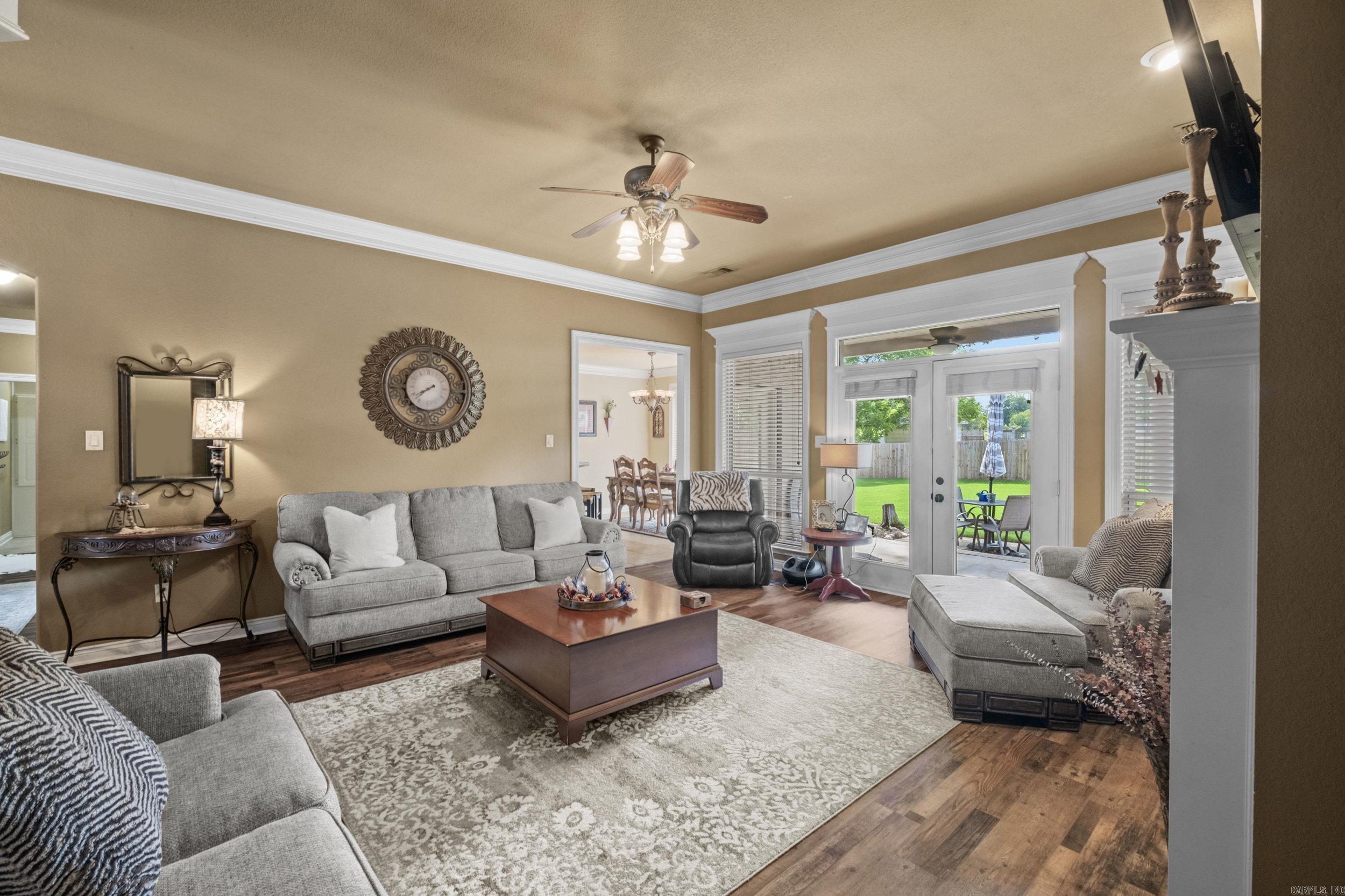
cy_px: 448
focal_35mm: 15
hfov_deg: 100.4
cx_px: 672
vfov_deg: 77.3
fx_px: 560
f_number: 7.1
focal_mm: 10
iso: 320
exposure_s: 1/1.25
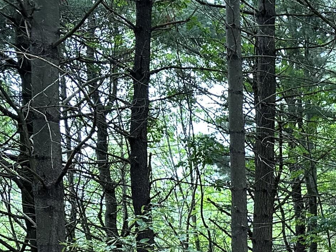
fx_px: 738
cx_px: 488
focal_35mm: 76
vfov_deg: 17.5
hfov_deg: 21.8
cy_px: 374
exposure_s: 1/111
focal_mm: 6.86
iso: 250
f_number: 1.78
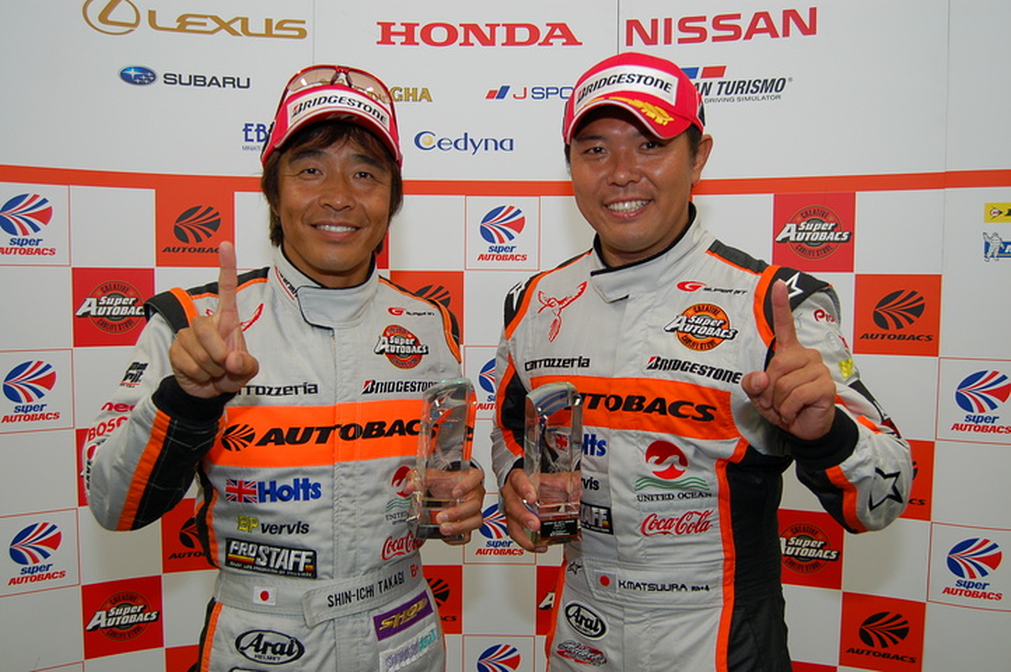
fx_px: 926
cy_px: 336
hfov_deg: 57.3
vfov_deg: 39.9
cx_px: 506
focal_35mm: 33
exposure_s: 1/60
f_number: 4
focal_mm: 22
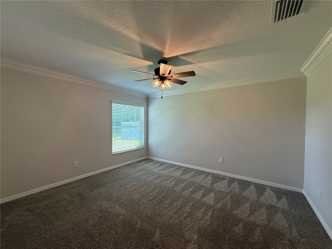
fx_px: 134
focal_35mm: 14
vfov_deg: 85.7
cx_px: 166
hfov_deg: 102.1
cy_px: 124
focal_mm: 2.22
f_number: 2.2
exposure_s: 1/120
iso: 125
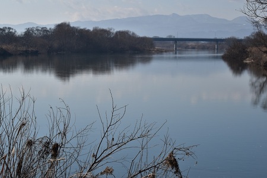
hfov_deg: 20.0
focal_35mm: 102
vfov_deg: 13.4
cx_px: 134
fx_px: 756
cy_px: 89
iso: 220
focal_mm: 68
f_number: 11
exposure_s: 1/500
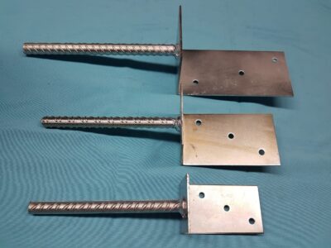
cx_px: 166
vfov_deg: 53.1
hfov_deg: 67.3
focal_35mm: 26
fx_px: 249
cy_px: 124
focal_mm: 4.2
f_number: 1.7
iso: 50
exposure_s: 1/50
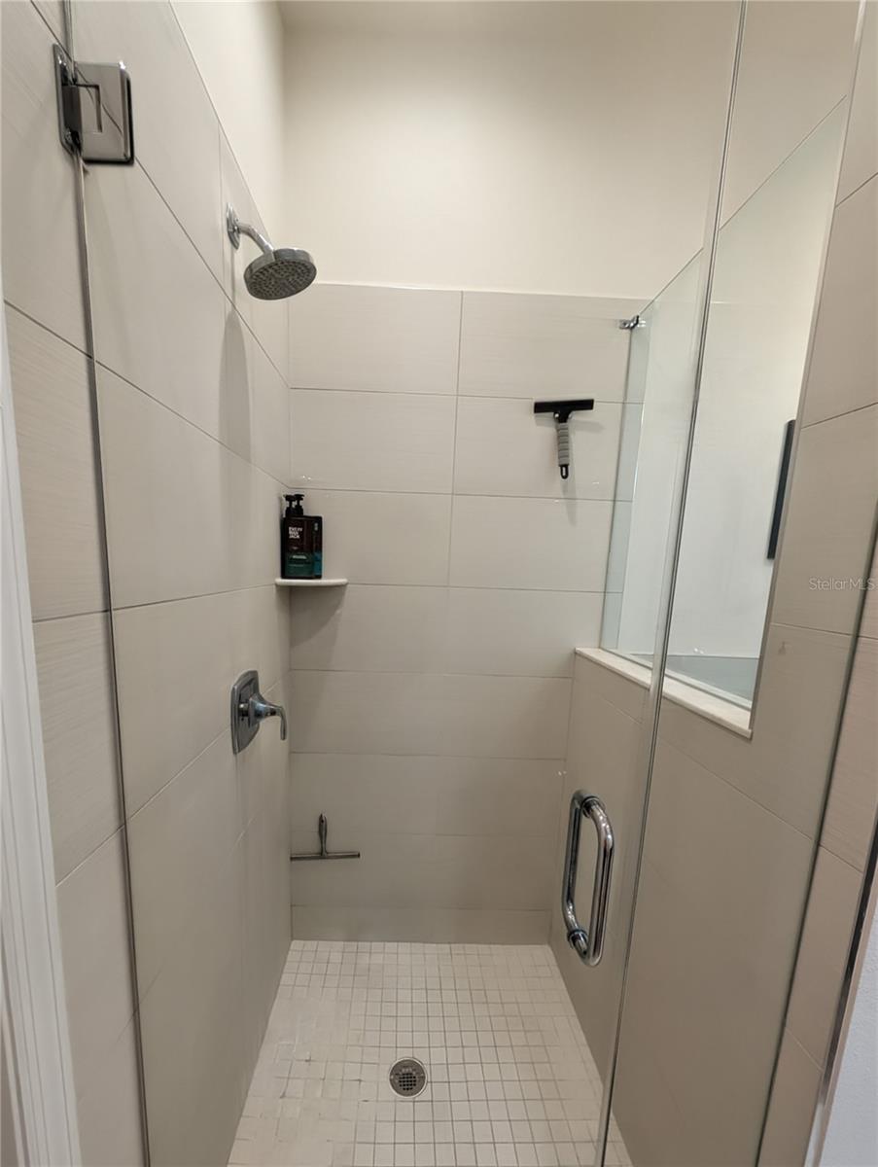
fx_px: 405
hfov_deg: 94.6
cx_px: 439
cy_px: 584
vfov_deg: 110.5
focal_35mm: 12
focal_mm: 2.02
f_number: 1.7
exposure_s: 1/120
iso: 128
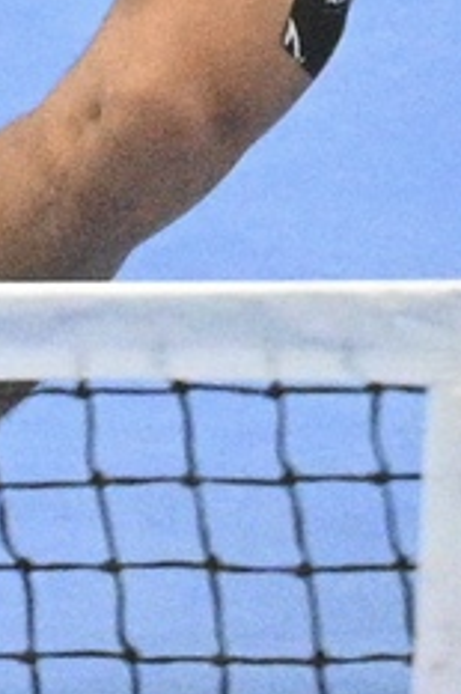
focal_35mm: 1718
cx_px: -140
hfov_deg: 0.8
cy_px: -121
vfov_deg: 1.2
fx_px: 33046
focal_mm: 200
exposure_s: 1/1000
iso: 10000
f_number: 2.8
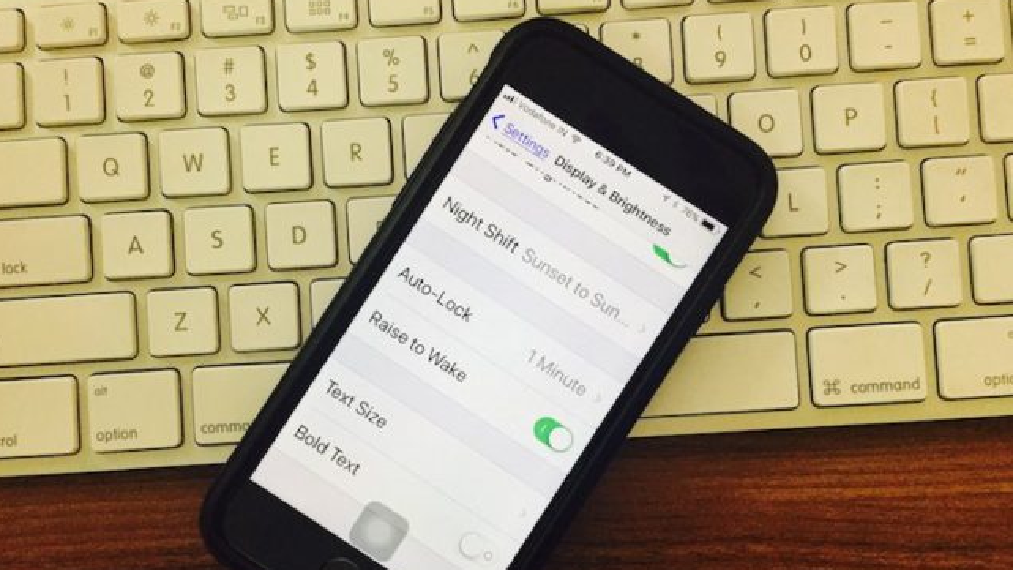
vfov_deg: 36.5
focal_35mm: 32
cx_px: 503
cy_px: 341
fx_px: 859
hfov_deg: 61.0
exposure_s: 1/33
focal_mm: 4.15
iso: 250
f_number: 2.2
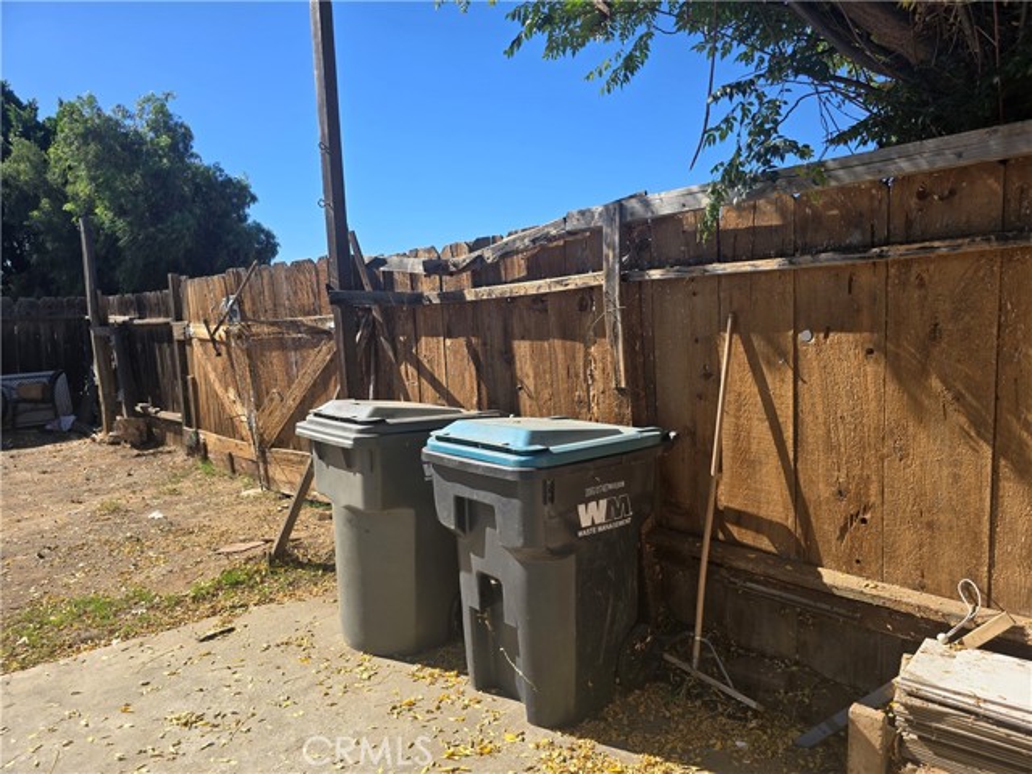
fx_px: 686
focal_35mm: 23
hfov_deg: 73.9
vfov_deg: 58.9
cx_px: 516
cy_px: 387
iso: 12
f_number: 1.7
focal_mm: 6.3
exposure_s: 1/494
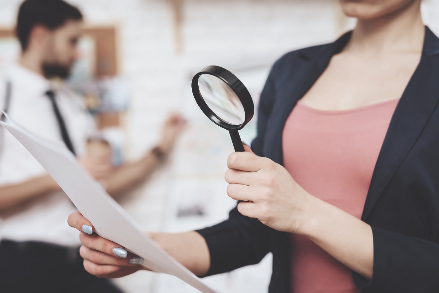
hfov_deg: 39.6
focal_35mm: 50
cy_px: 146
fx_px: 610
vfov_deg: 27.0
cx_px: 220
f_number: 2.5
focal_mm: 50
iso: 160
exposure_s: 1/125
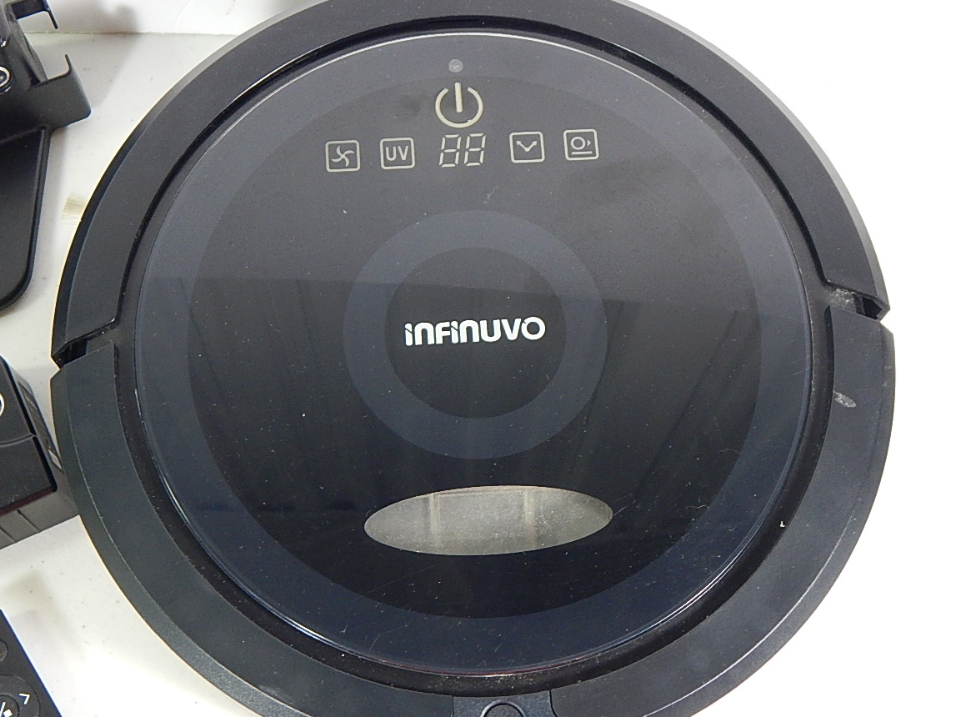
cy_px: 386
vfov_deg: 27.5
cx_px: 456
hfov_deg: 36.2
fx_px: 1464
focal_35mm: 53
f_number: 3.4
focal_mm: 6.8
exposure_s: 1/30
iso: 280
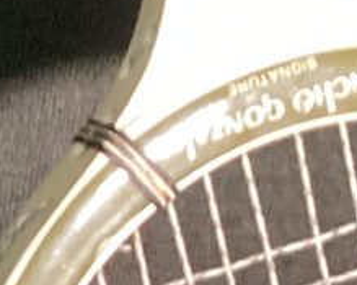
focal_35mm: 209
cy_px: 457
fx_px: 2207
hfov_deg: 8.5
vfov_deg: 7.2
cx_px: -501
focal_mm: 3.3
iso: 500
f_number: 2.4
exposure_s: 1/30
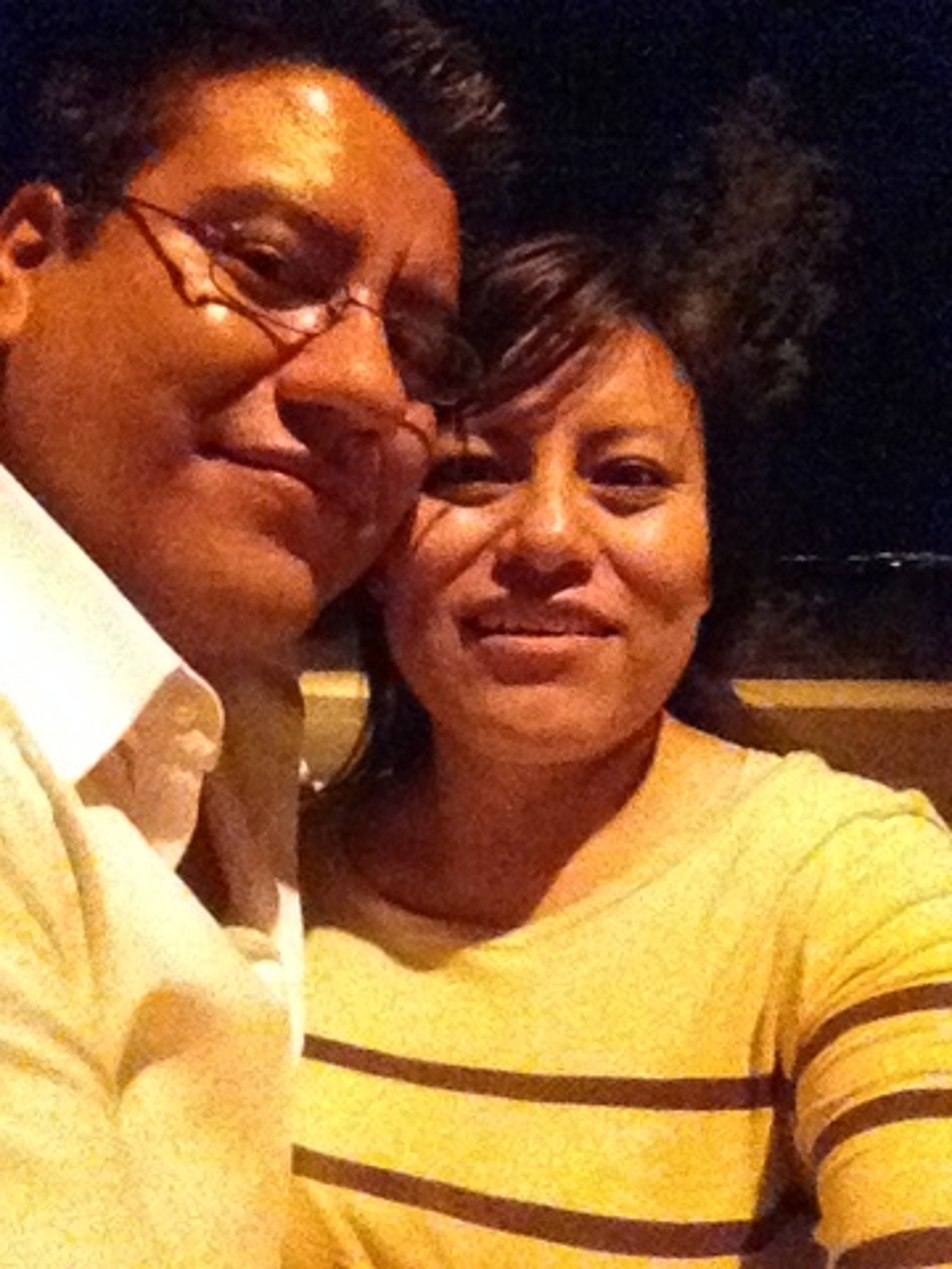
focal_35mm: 35
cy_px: 634
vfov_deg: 52.6
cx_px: 476
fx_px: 1283
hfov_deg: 40.7
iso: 2000
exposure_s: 1/24
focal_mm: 1.85
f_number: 2.4
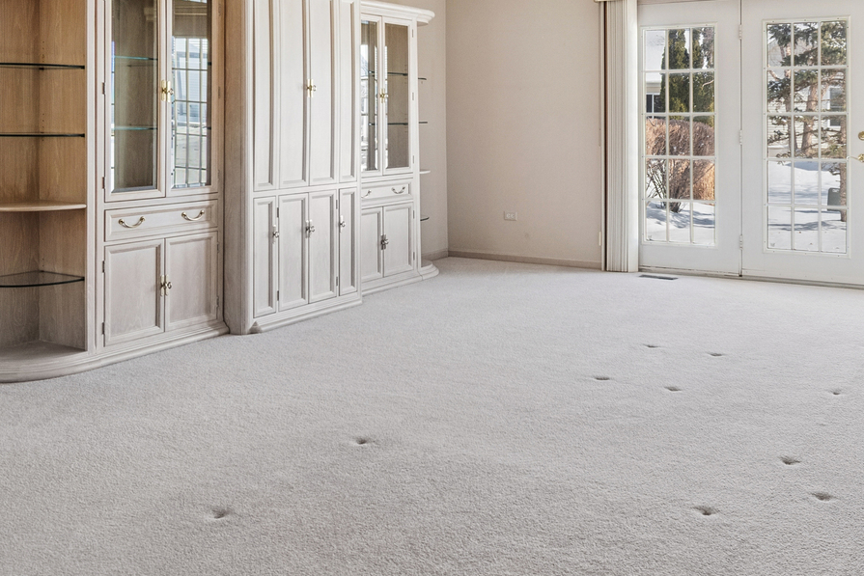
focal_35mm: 38
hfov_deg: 50.6
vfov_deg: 34.2
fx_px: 912
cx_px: 476
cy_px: 130
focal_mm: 14
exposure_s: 1/50
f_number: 8
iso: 320
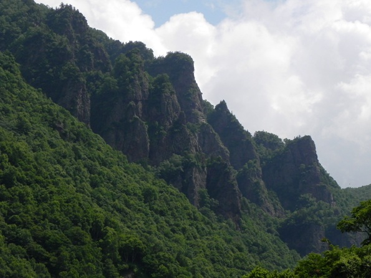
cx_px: 186
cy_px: 139
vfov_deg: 9.2
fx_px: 1736
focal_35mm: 162
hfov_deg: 12.2
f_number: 6.3
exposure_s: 1/923
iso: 160
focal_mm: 28.8
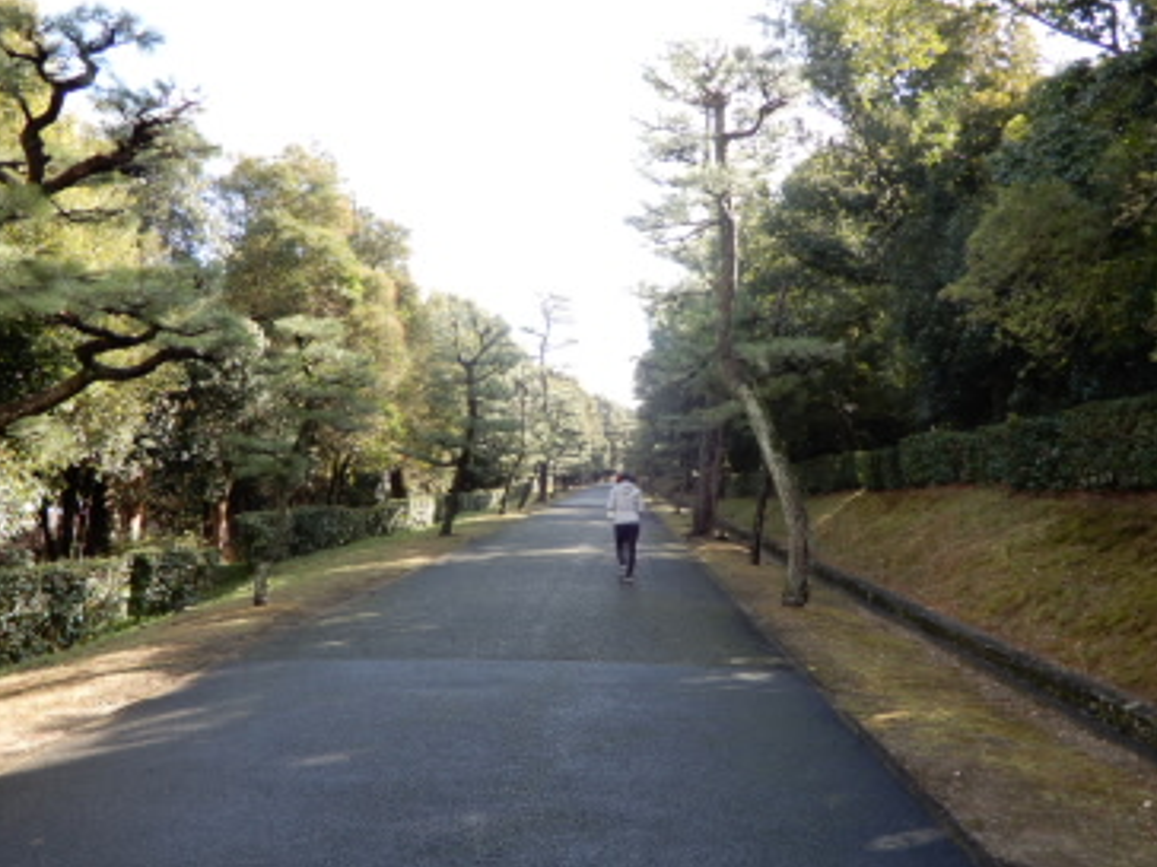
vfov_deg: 42.9
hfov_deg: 55.3
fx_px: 1103
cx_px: 629
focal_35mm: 33
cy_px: 457
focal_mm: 5.4
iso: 80
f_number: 3.5
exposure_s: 1/100
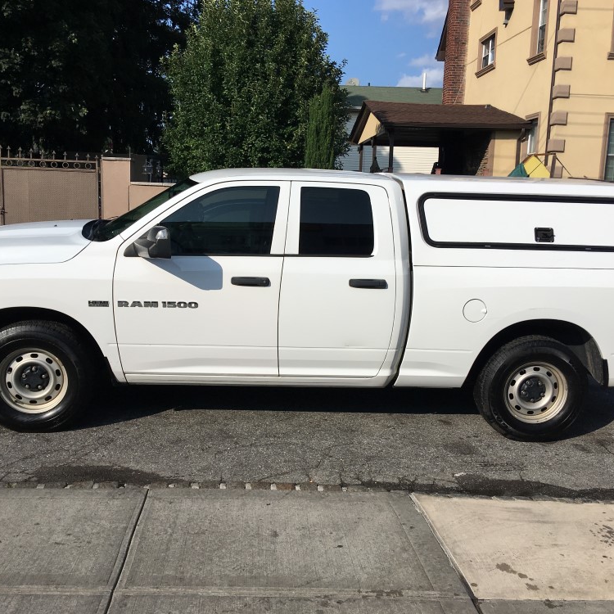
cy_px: 300
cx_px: 296
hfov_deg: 47.2
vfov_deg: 47.2
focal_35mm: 35
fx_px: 702
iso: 25
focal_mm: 4.15
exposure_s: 1/2653
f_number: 2.2
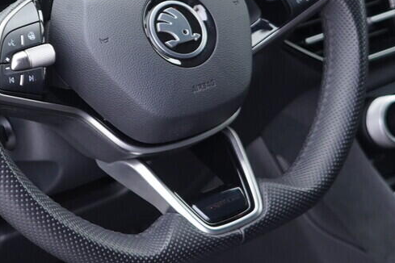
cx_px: 166
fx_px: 1163
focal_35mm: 106
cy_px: 33
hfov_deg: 19.3
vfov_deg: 12.8
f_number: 2.8
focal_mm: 24
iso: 320
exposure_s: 1/40
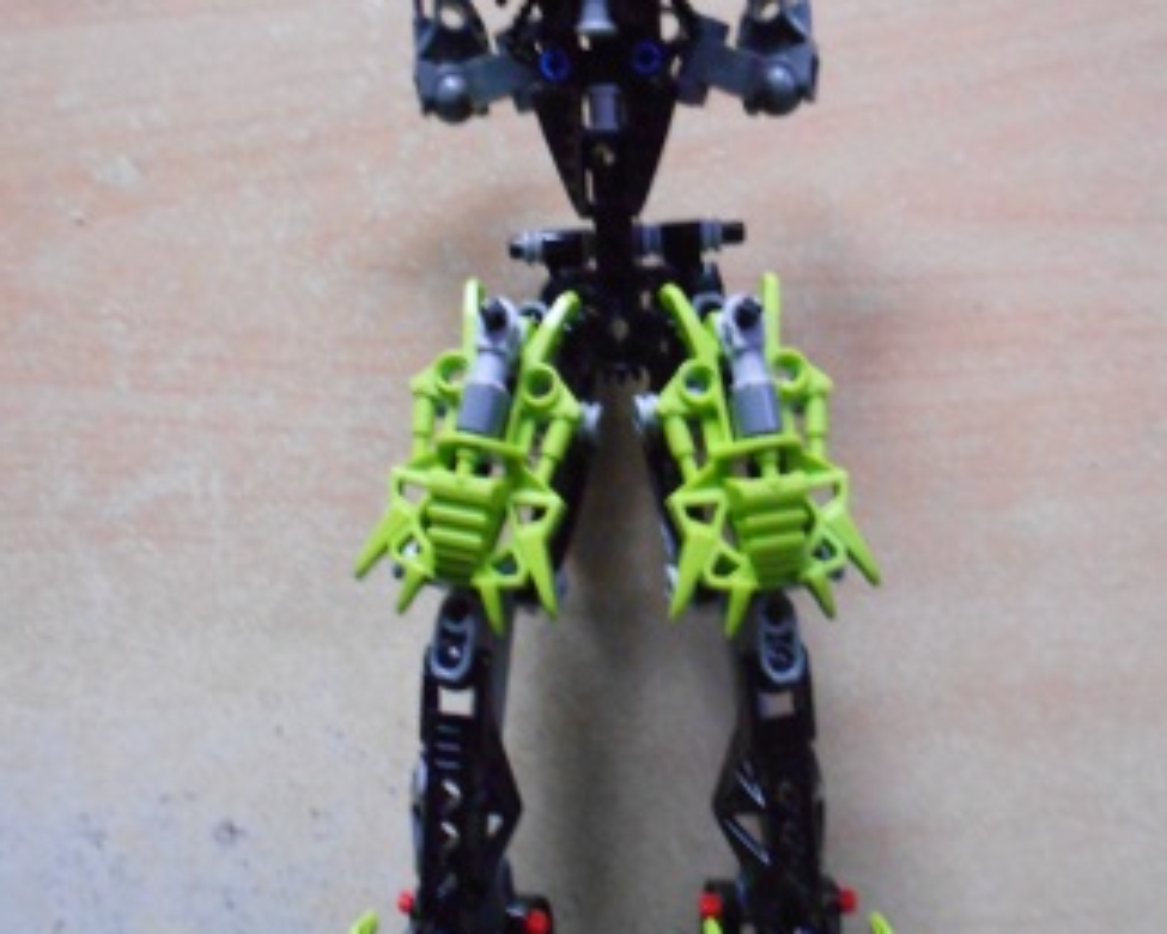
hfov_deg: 51.5
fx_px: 1209
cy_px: 438
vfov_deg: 42.2
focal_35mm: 35
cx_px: 585
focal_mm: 4.6
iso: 800
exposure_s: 1/6
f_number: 3.2
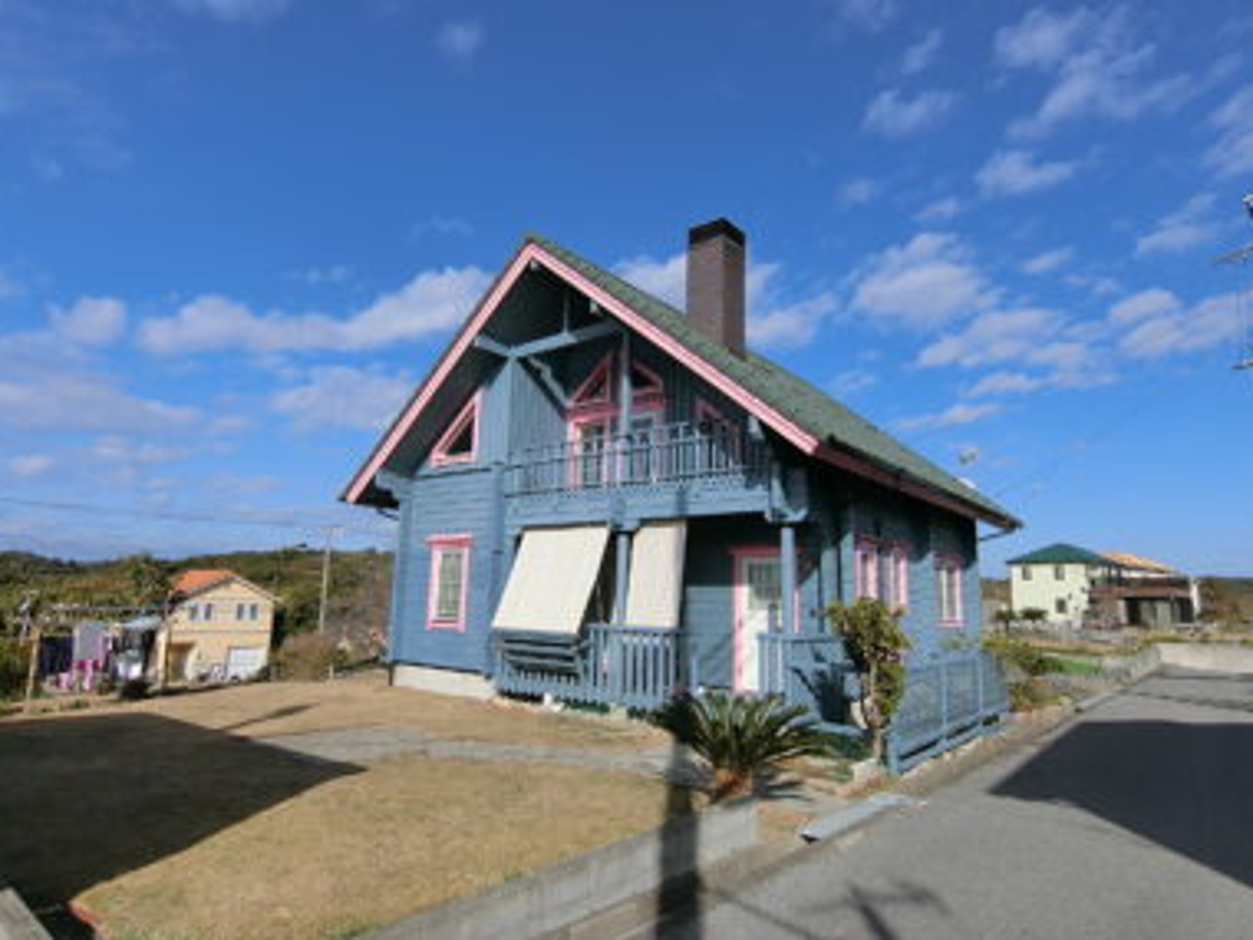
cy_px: 468
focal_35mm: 20
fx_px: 724
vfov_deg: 66.0
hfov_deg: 81.7
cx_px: 636
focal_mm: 4.06
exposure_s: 1/400
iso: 80
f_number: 6.9
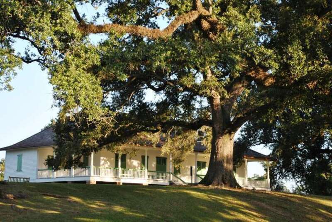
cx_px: 166
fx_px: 762
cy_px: 111
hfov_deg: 24.6
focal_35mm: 82
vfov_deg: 16.6
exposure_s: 1/125
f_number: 5.6
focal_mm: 55
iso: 110
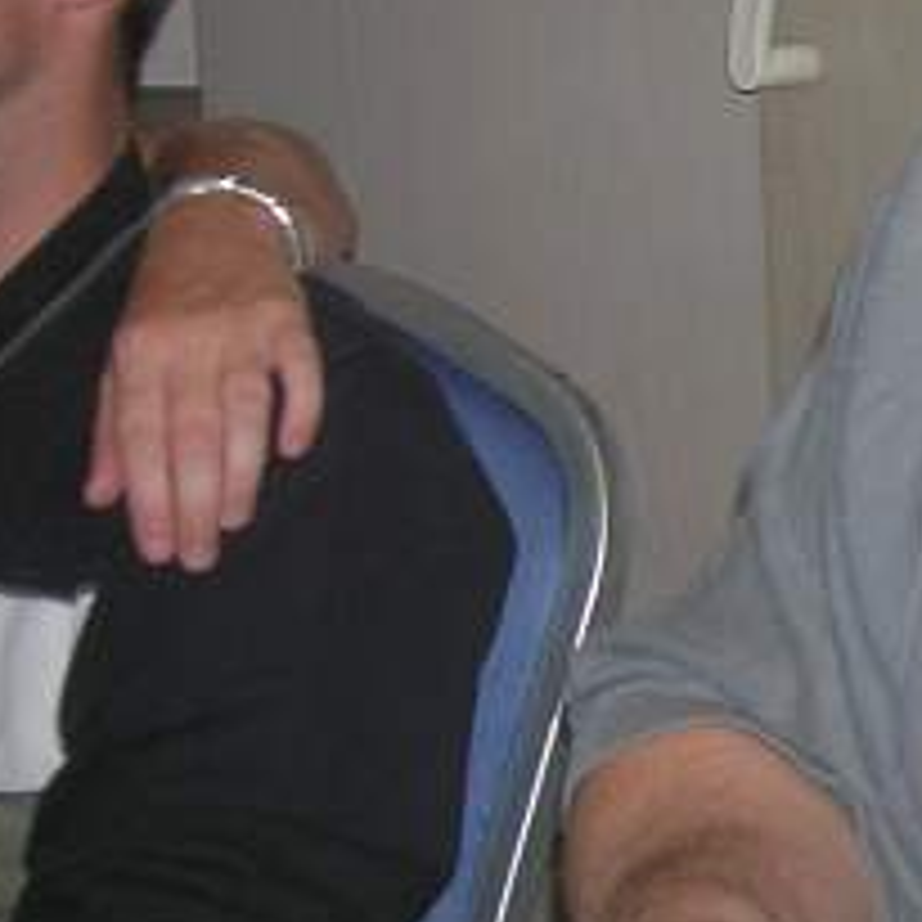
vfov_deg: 16.5
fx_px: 3164
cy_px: 301
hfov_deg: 15.4
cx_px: 1336
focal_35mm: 105
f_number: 3
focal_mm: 6.4
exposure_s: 1/60.1
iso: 50
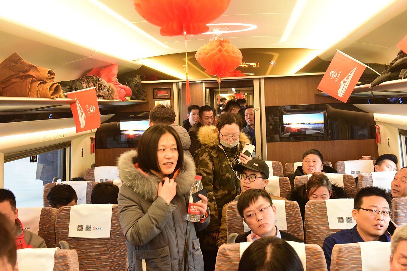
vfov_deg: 28.1
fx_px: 543
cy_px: 136
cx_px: 204
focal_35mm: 48
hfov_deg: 41.1
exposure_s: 1/160
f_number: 6.3
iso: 6400
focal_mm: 48
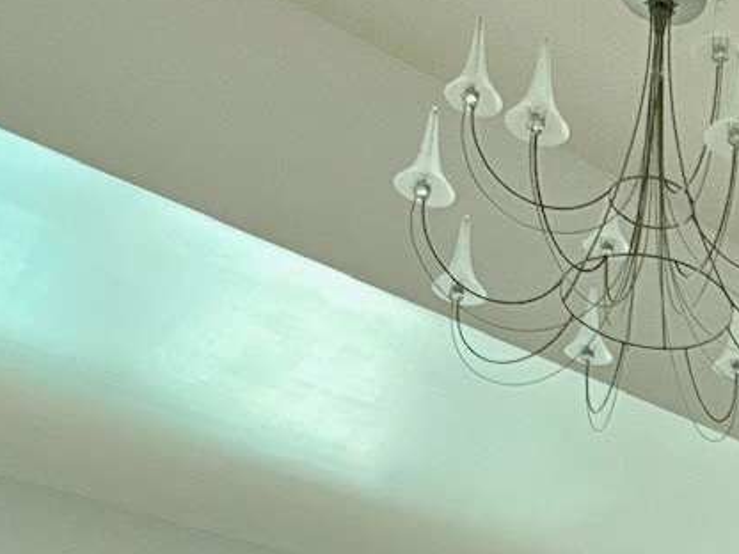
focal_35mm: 69
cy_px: 897
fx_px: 1473
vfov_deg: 18.2
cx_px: 958
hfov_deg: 24.6
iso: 64
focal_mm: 2.22
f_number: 2.2
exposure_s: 1/202
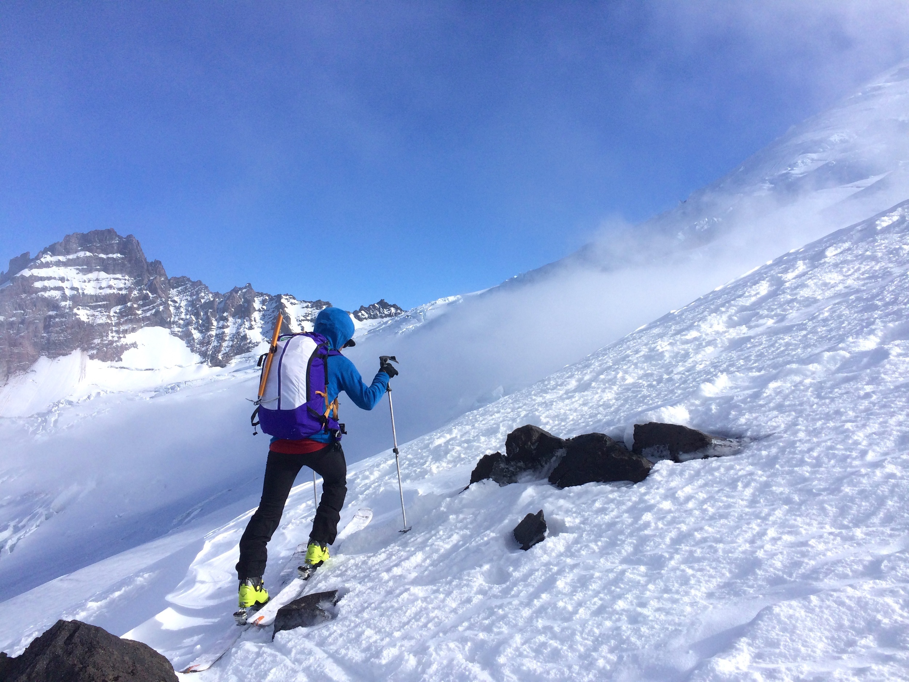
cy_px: 341
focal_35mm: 30
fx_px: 788
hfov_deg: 60.0
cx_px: 454
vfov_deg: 46.8
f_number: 2.2
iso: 40
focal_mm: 4.12
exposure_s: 1/5128
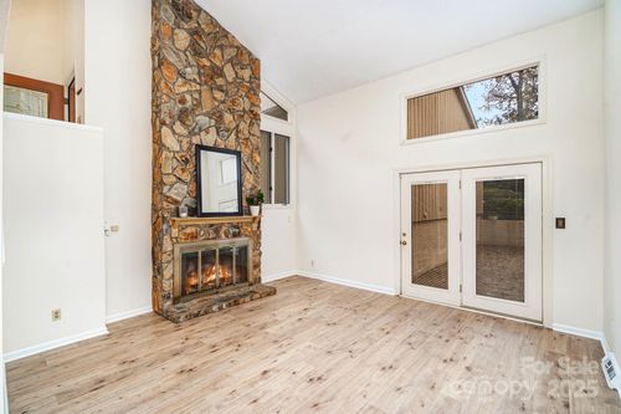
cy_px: 207
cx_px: 310
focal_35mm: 16
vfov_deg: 73.7
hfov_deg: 96.8
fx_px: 276
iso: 400
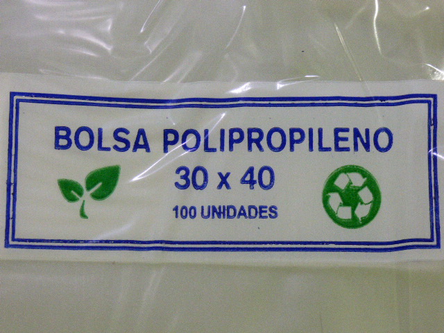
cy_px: 166
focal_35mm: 148
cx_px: 222
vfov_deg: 10.0
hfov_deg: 13.3
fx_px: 1898
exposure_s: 1/15
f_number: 5.3
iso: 800
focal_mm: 24.17
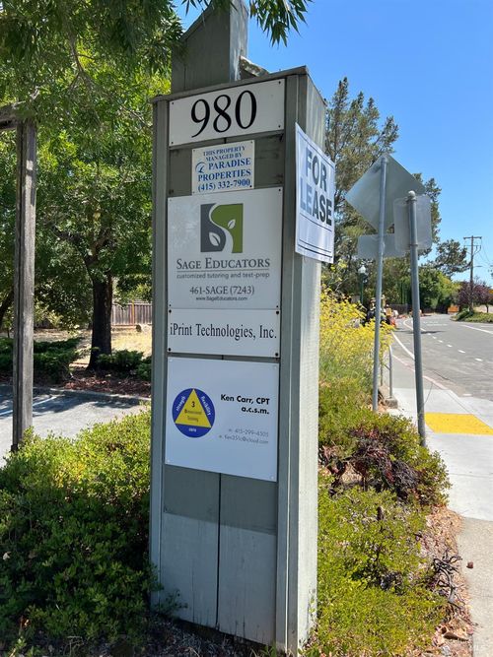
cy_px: 328
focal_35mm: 26
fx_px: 494
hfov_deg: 53.0
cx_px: 246
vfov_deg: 67.3
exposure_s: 1/2208
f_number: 1.5
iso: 50
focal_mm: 5.7
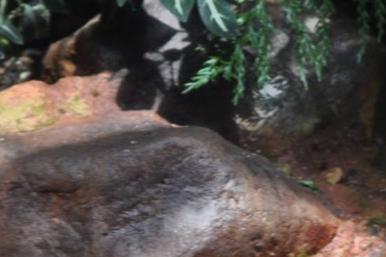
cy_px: 353
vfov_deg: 3.3
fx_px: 4453
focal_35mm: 415
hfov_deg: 5.0
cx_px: 348
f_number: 5
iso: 400
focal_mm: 95
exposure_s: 1/400
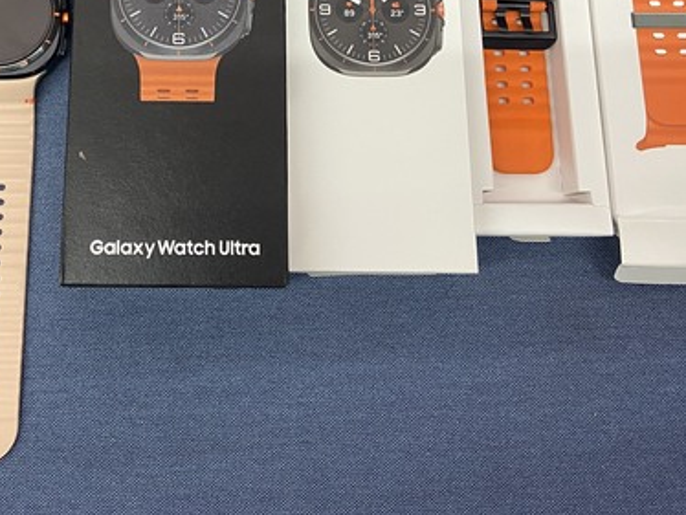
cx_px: 220
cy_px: 27
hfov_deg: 37.7
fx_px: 992
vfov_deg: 27.8
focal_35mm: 50
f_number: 1.8
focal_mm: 4.25
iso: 100
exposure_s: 1/60
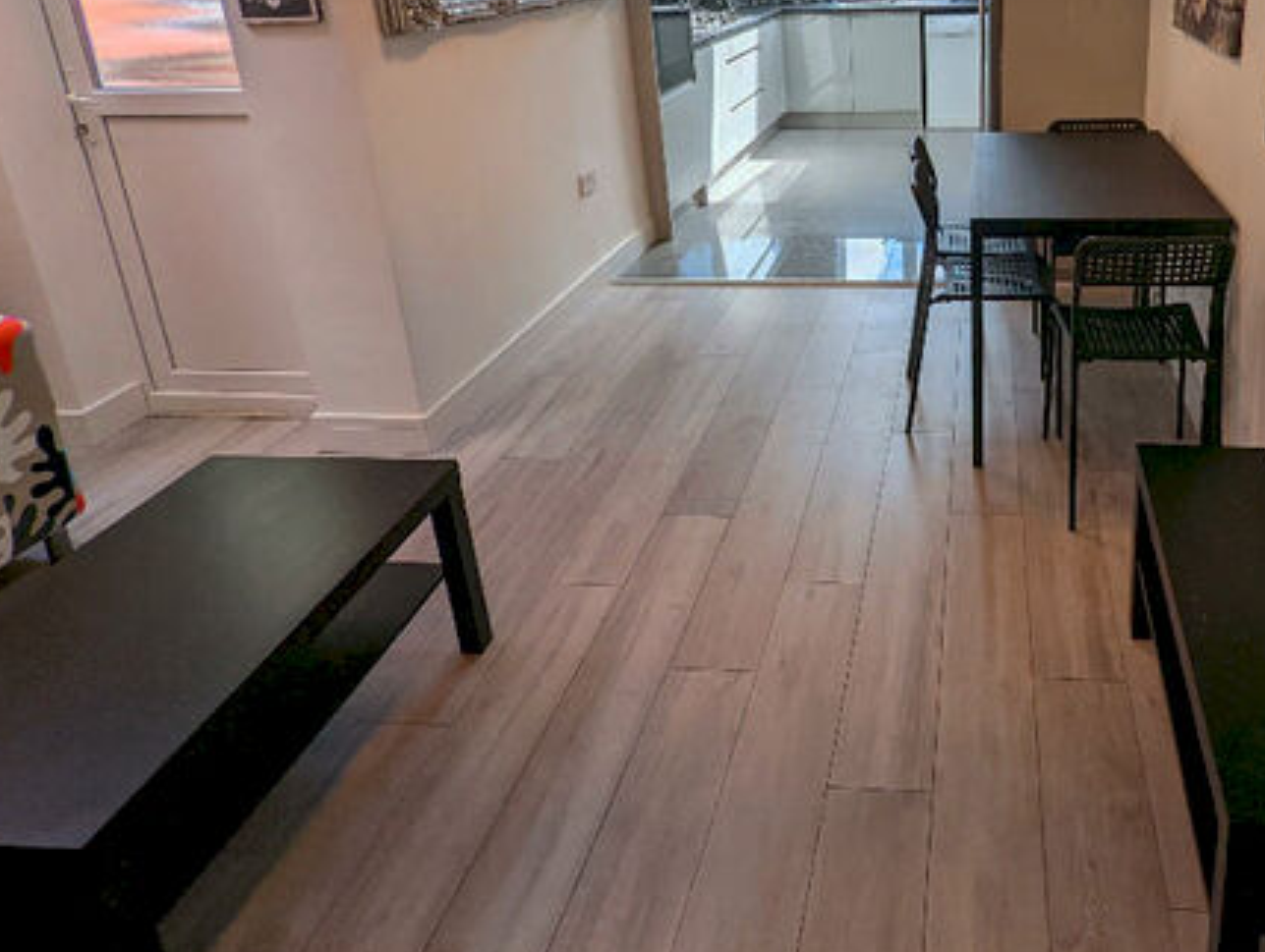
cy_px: 231
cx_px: 913
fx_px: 951
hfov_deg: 64.1
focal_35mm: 26
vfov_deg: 50.8
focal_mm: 2.35
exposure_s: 1/269
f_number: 2.2
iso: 54
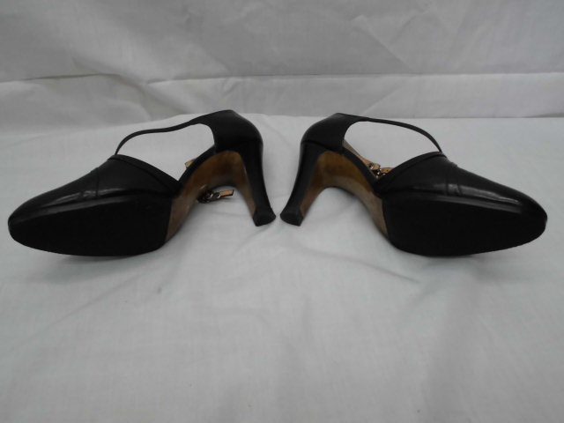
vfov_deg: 48.2
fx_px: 472
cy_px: 212
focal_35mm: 29
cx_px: 282
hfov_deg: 61.7
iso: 200
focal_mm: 5.3
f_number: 3.7
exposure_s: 1/60
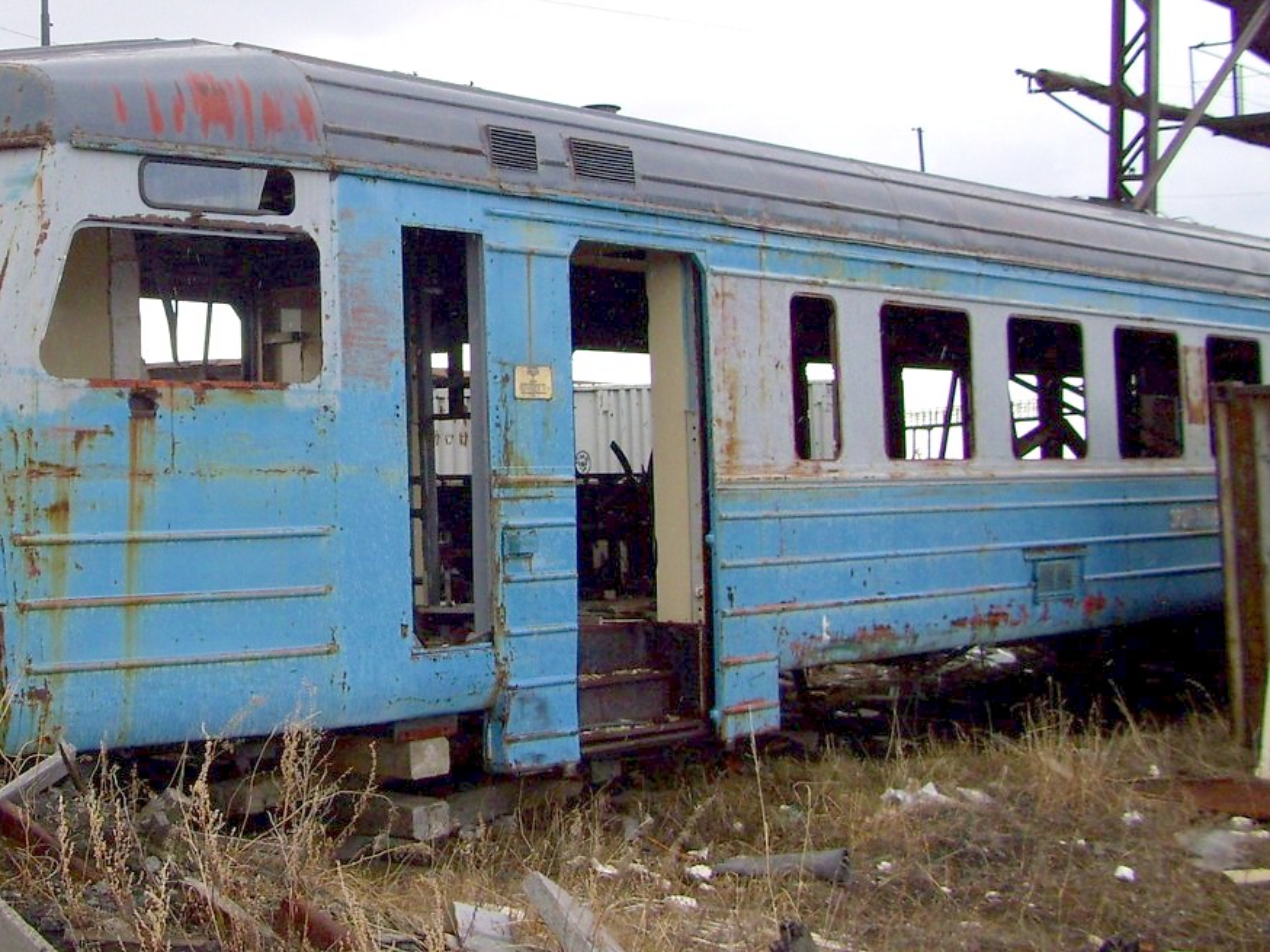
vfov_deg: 24.7
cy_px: 336
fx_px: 2164
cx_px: 437
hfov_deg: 32.5
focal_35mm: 59
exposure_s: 1/500
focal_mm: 5.7
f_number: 2.9
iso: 80
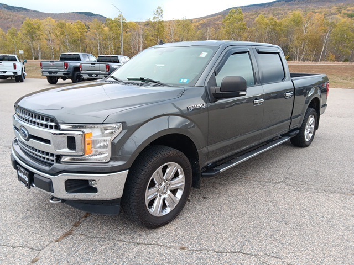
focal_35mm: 26
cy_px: 132
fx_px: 266
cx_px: 177
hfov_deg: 67.3
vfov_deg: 53.1
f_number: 1.8
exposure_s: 1/100
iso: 195
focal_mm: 3.98
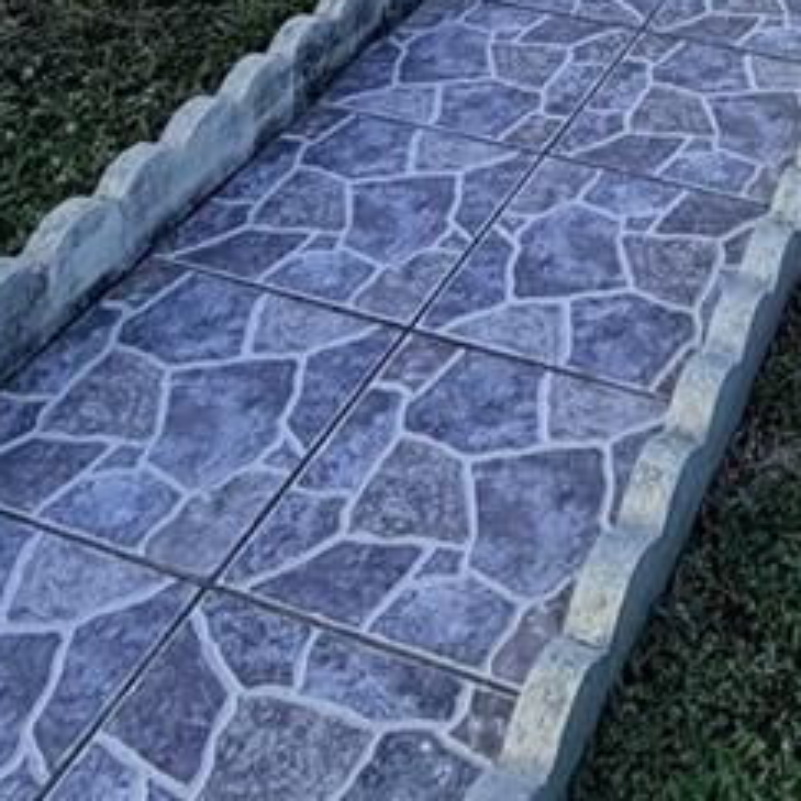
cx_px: 709
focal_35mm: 61
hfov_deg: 27.2
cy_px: -728
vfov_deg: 19.2
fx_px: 1597
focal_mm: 2.22
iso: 40
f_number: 2.2
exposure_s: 1/770
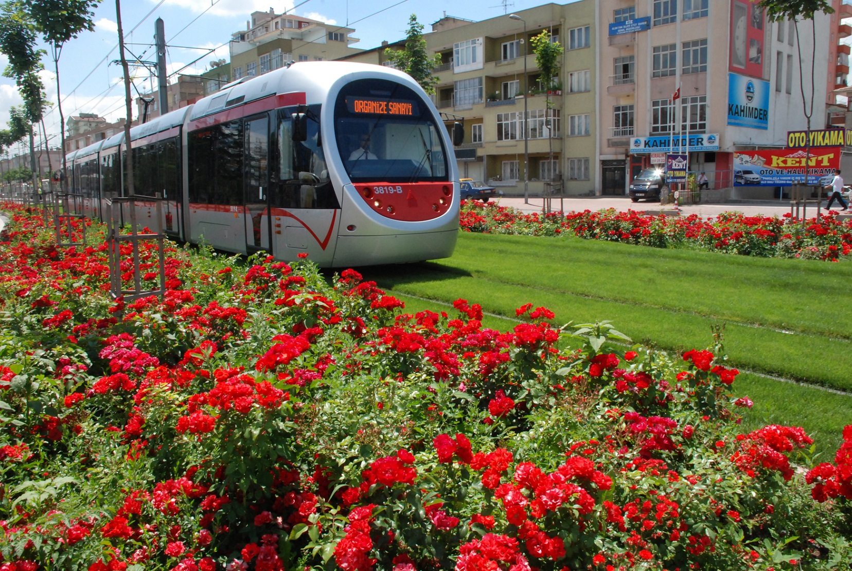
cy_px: 286
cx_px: 426
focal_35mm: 27
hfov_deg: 67.3
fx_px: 640
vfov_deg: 48.1
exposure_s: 1/200
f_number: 20
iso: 800
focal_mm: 18
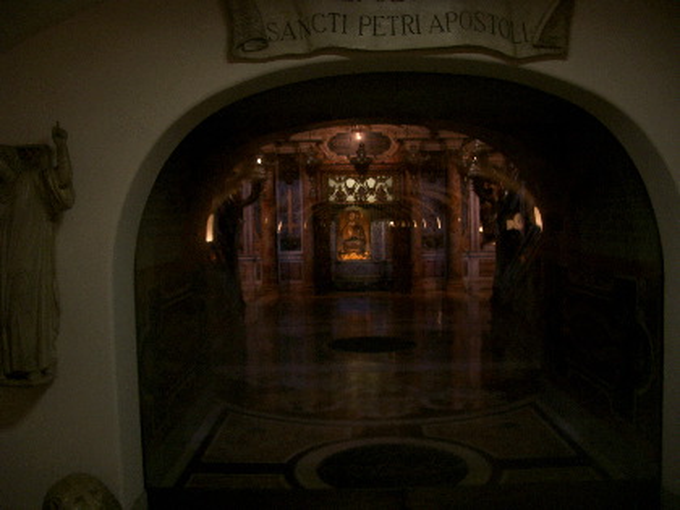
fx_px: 688
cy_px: 255
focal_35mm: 35
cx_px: 340
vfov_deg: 40.7
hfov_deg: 52.6
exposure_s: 1/8
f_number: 2.6
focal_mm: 5.8
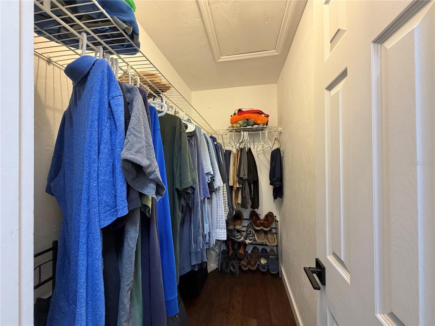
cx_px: 218
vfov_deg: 85.7
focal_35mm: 14
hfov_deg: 102.1
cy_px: 163
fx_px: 176
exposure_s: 1/60
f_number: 2.2
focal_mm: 2.22
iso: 250
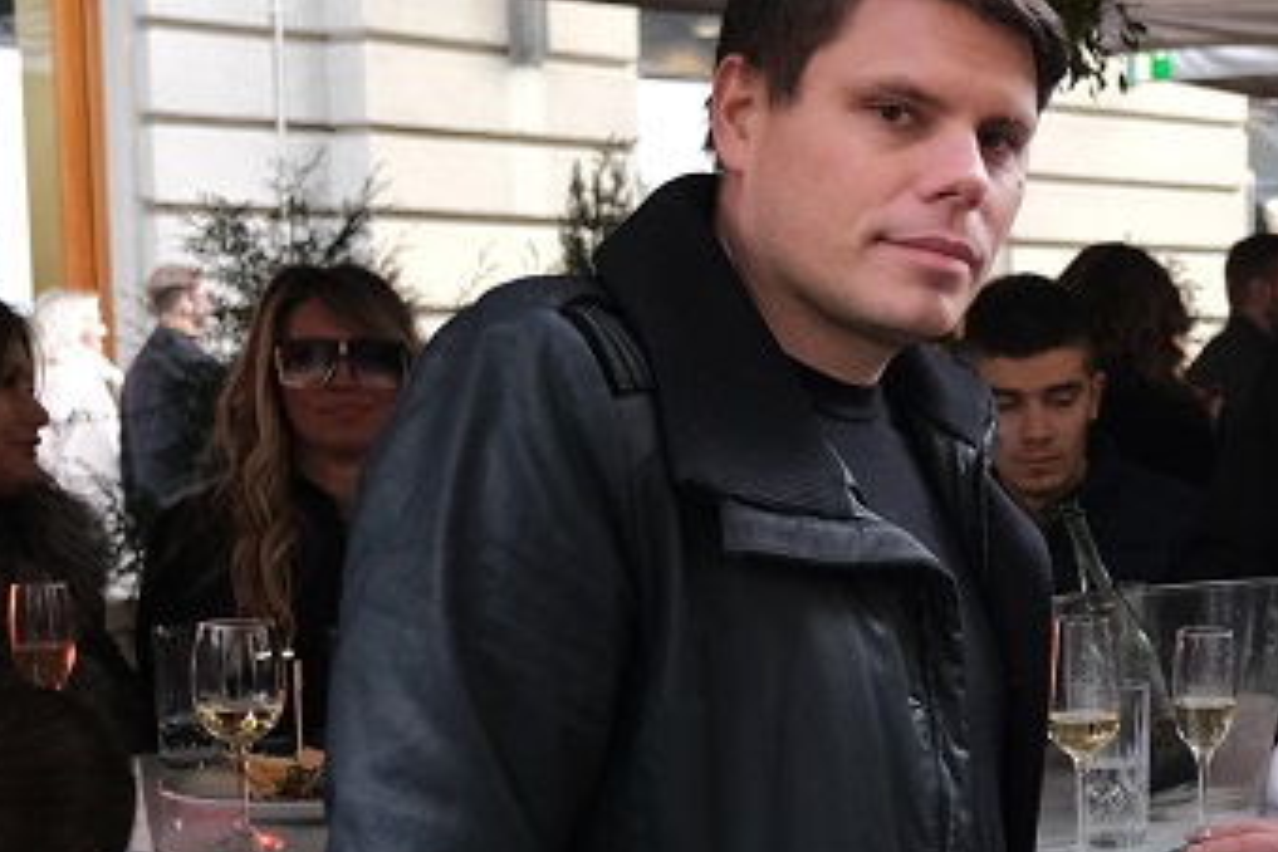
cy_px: 633
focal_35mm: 75
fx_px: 2662
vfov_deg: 18.1
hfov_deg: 24.5
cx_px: 1519
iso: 1600
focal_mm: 20.6
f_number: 2.8
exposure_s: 1/250
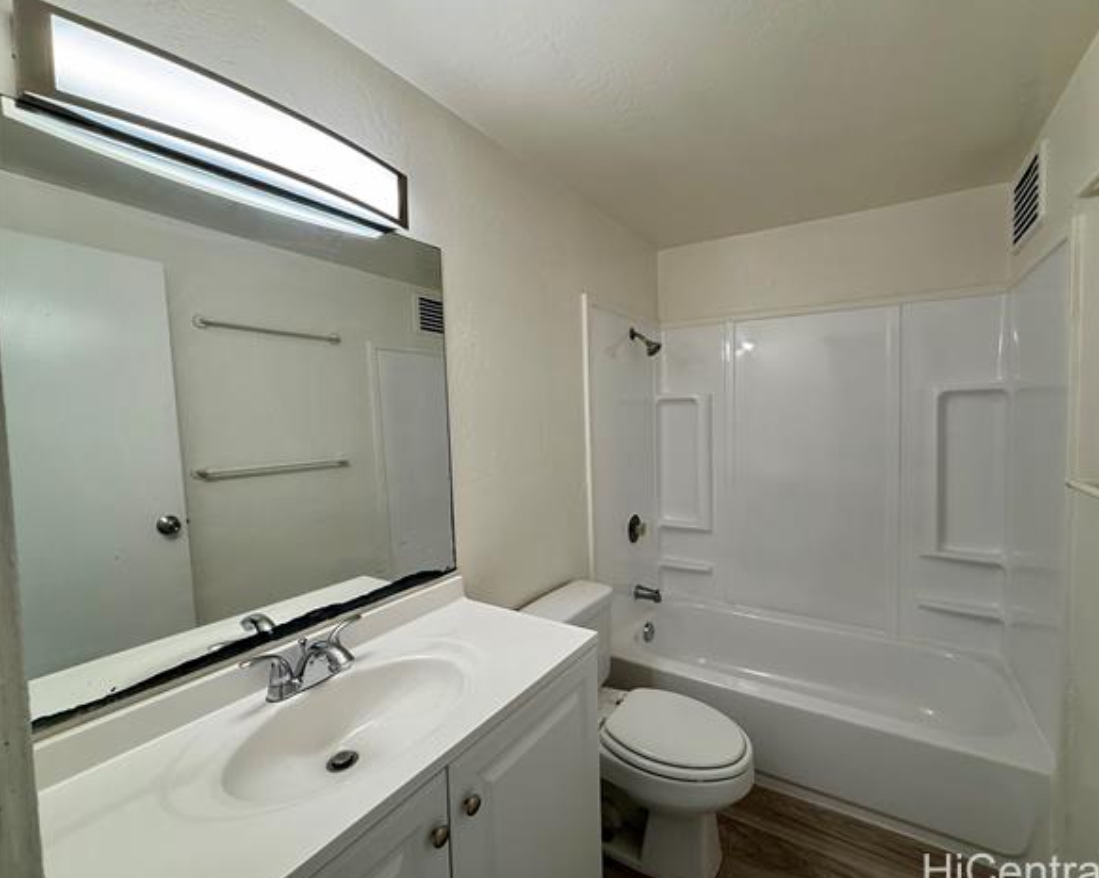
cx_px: 598
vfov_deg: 84.0
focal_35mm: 15
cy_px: 437
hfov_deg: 96.6
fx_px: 488
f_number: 2.2
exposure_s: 1/120
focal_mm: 2.22
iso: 125
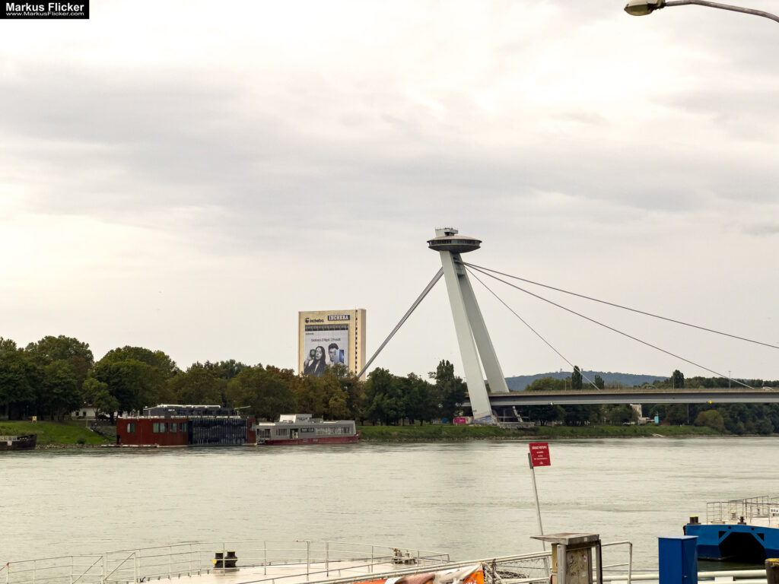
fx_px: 1733
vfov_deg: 19.1
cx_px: 390
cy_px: 292
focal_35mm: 77
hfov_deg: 25.3
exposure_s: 1/900
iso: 32
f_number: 2.8
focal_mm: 9
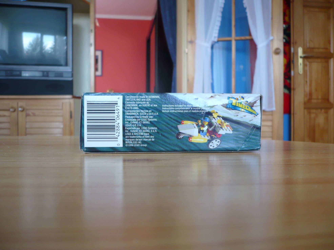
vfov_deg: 40.7
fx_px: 338
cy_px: 125
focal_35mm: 35
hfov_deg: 52.6
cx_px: 167
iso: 100
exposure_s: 1/25
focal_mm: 5.8
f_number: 2.8
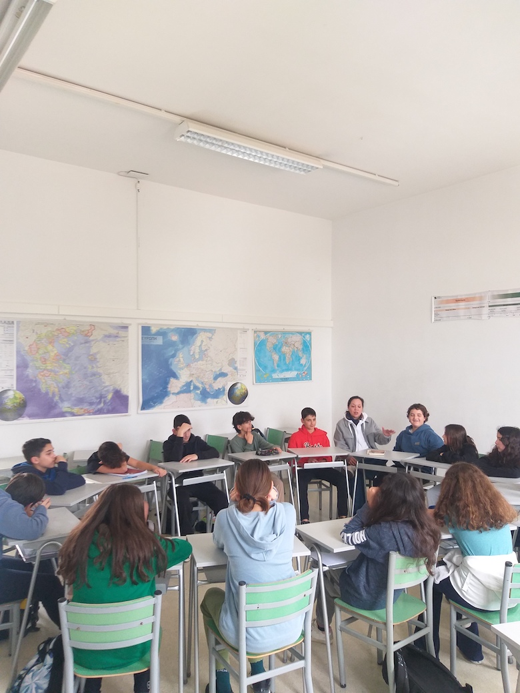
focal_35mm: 26
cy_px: 346
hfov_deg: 53.1
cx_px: 260
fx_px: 521
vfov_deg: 67.3
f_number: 1.7
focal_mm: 3.93
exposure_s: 1/50
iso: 125
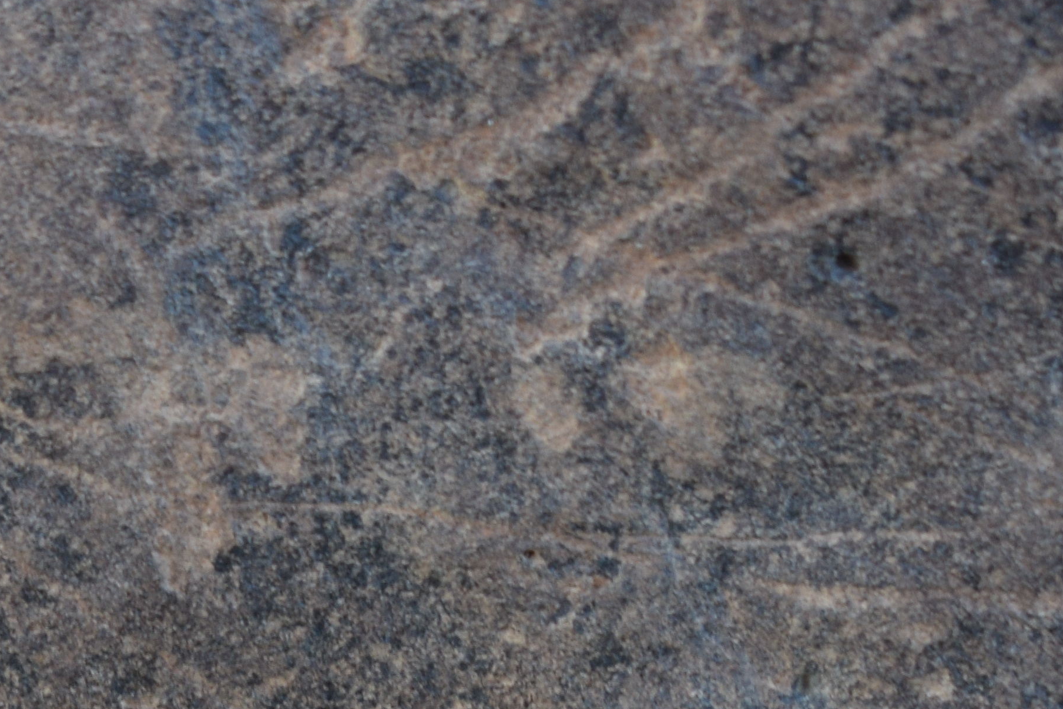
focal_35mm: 274
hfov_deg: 7.4
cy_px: 1045
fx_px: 8080
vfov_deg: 5.0
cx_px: -407
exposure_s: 1/125
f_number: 5.6
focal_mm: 55
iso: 400
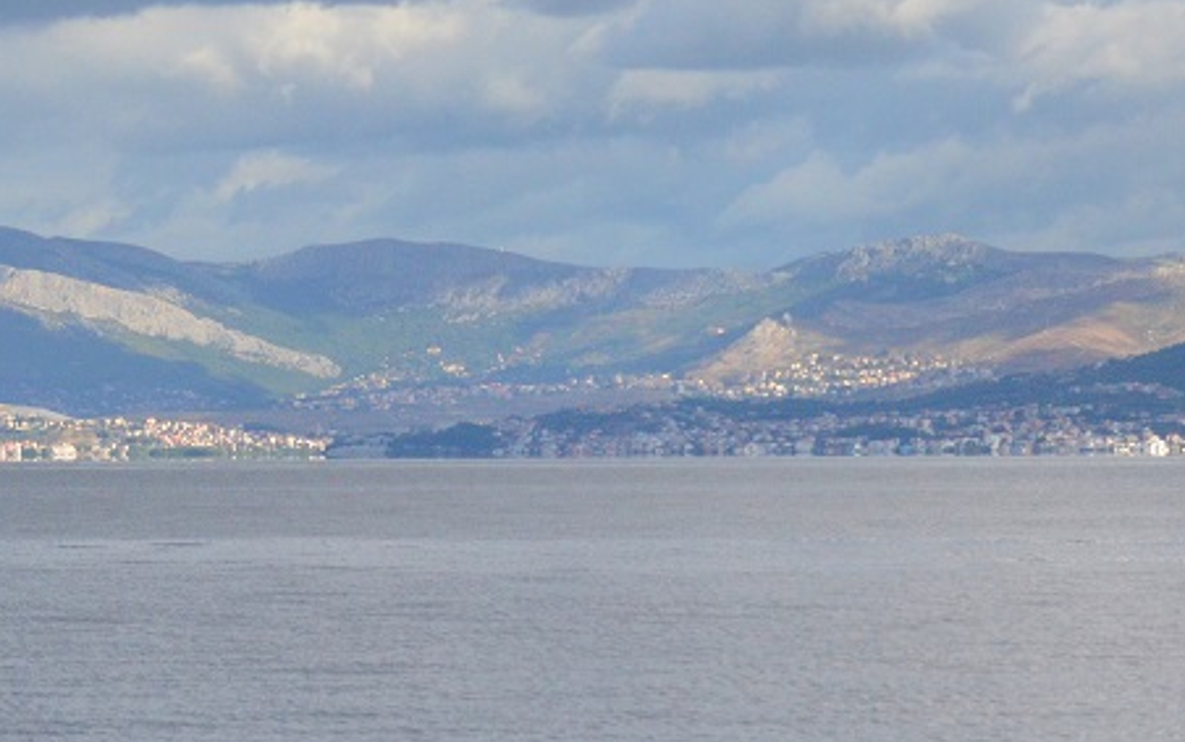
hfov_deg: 8.9
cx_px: 750
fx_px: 7625
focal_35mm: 236
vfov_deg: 5.6
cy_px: 443
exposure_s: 1/8000
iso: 1100
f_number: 4.5
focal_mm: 70
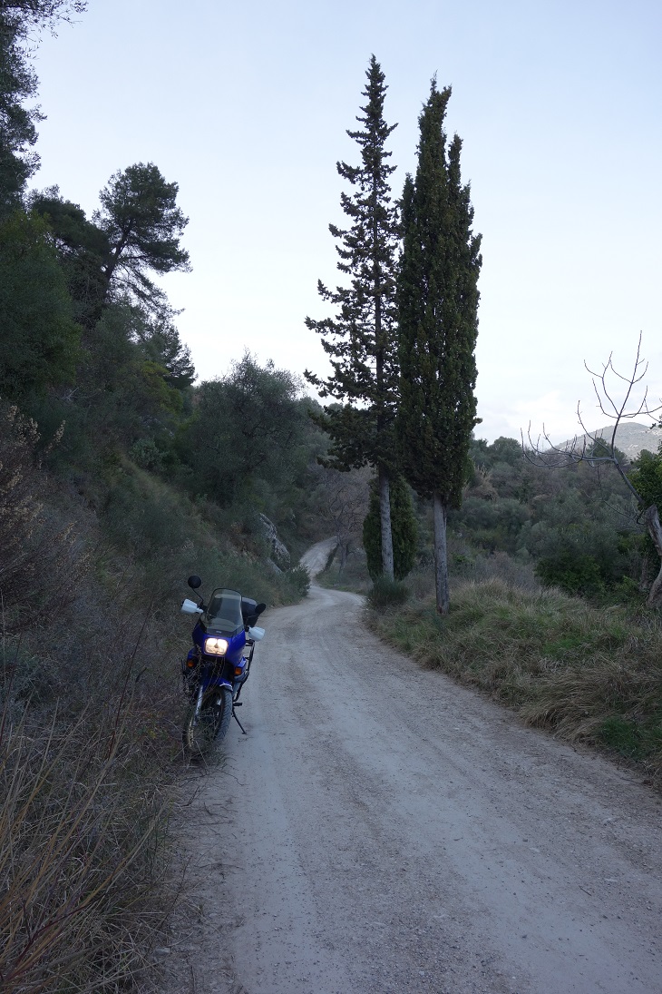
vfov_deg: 65.5
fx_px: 772
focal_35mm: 28
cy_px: 497
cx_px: 331
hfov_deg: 46.4
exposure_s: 1/160
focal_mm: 10.4
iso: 125
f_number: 5.6
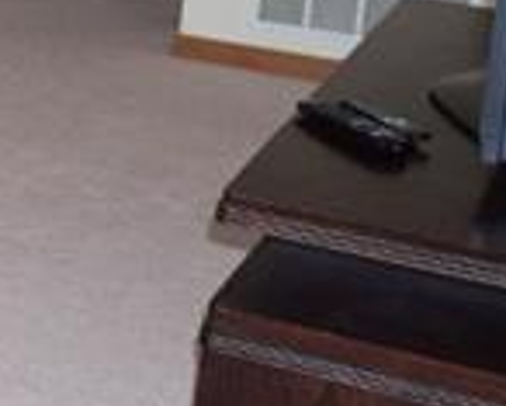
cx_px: -475
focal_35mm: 111
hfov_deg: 14.6
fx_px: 1663
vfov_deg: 13.6
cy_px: -62
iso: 800
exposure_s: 1/60
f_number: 4
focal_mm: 18
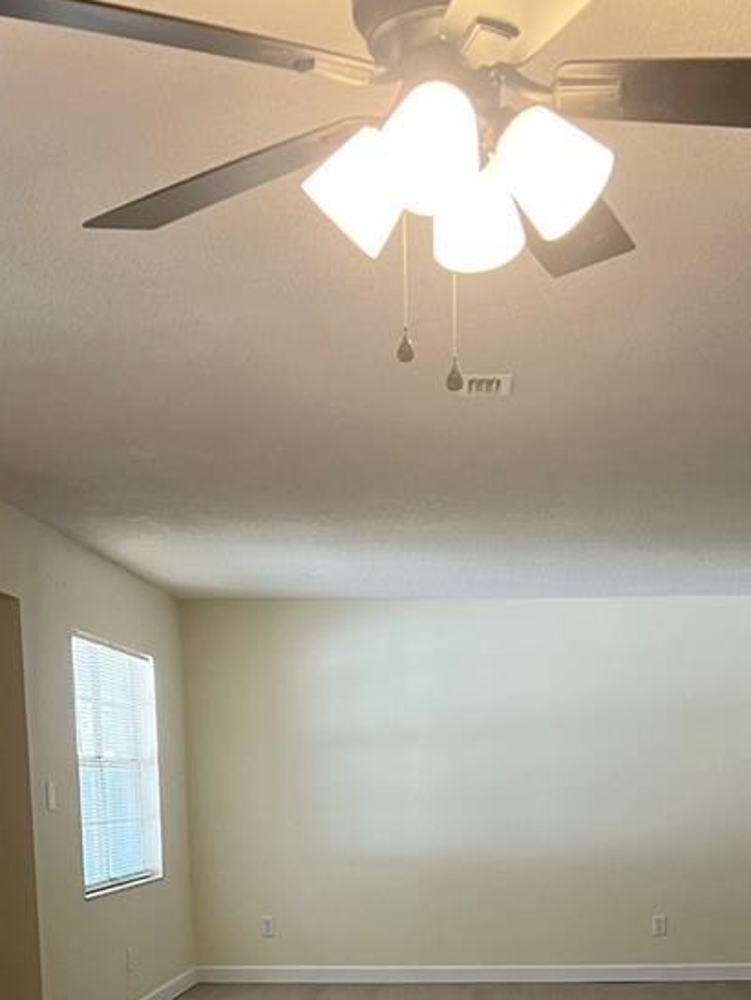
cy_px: 1049
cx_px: 481
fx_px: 1647
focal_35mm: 57
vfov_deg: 30.8
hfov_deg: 25.6
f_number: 1.5
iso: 100
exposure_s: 1/60
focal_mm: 5.7
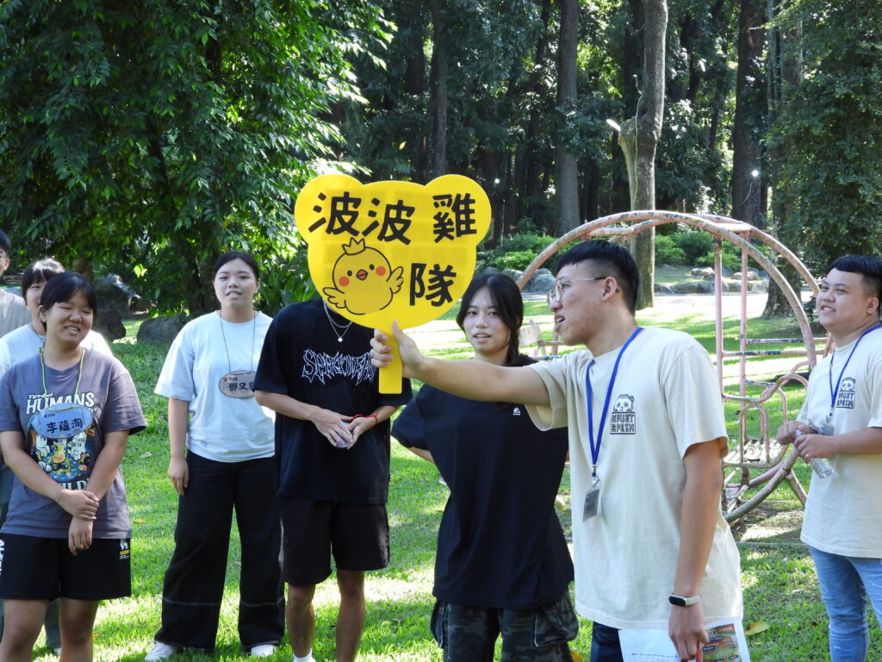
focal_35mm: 65
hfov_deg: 29.8
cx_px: 441
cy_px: 331
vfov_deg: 22.6
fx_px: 1656
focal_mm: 11.7
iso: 400
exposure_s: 1/250
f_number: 4
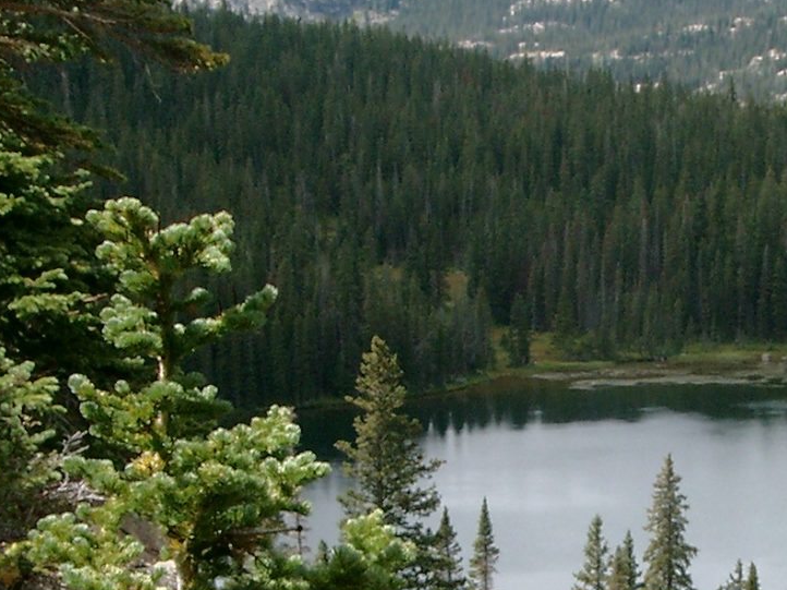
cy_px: 513
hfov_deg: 18.5
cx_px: 650
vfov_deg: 14.0
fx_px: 2386
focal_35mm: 105
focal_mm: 7.6
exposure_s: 1/500
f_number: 5
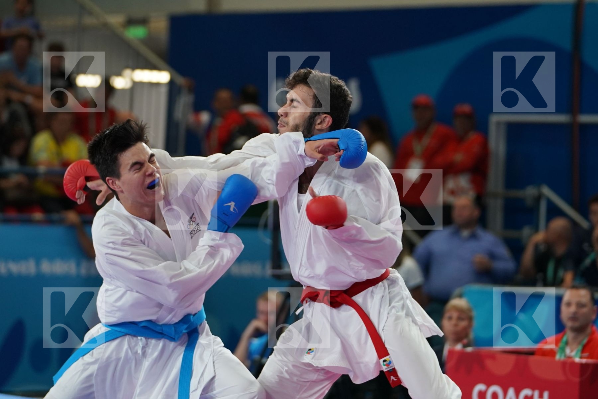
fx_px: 3206
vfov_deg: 7.1
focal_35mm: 193
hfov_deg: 10.7
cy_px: 200
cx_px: 299
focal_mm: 129
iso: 1250
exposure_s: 1/1000
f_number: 2.8
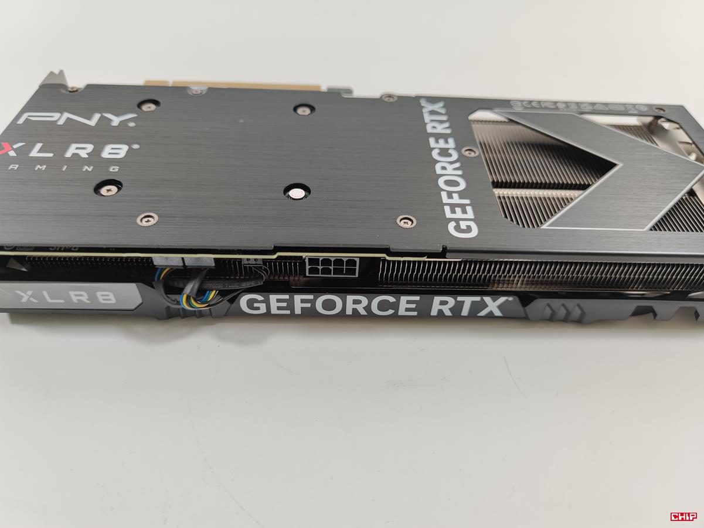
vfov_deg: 54.9
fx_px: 508
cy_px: 264
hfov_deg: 69.4
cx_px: 352
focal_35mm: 25
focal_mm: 6.78
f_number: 1.85
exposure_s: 1/100
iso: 61
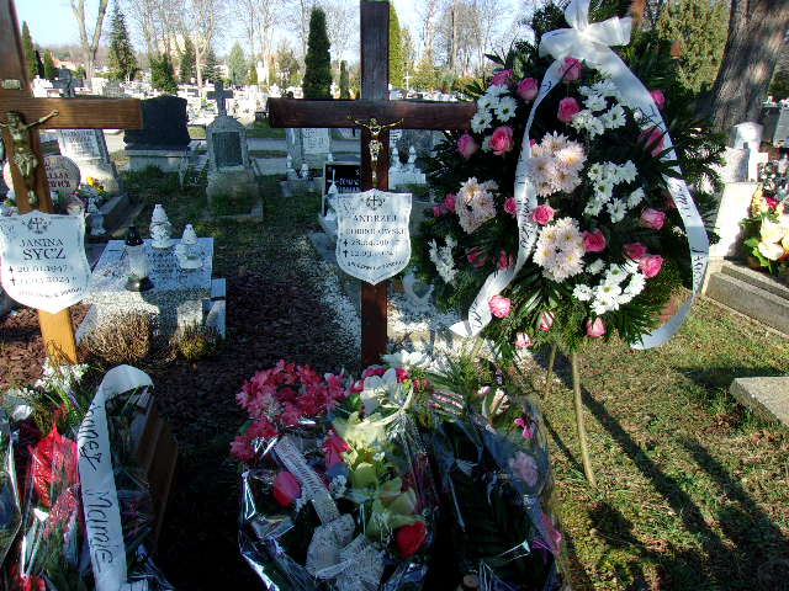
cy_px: 296
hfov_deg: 65.3
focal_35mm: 27
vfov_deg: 51.4
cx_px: 394
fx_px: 615
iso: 80
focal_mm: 4.9
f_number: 3
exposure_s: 1/400
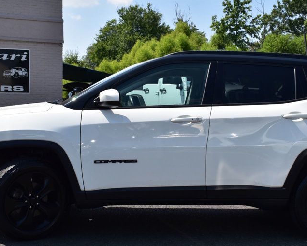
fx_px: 536
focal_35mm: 59
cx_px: 169
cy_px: 139
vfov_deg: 25.8
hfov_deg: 31.9
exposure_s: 1/500
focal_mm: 26
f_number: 11
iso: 320
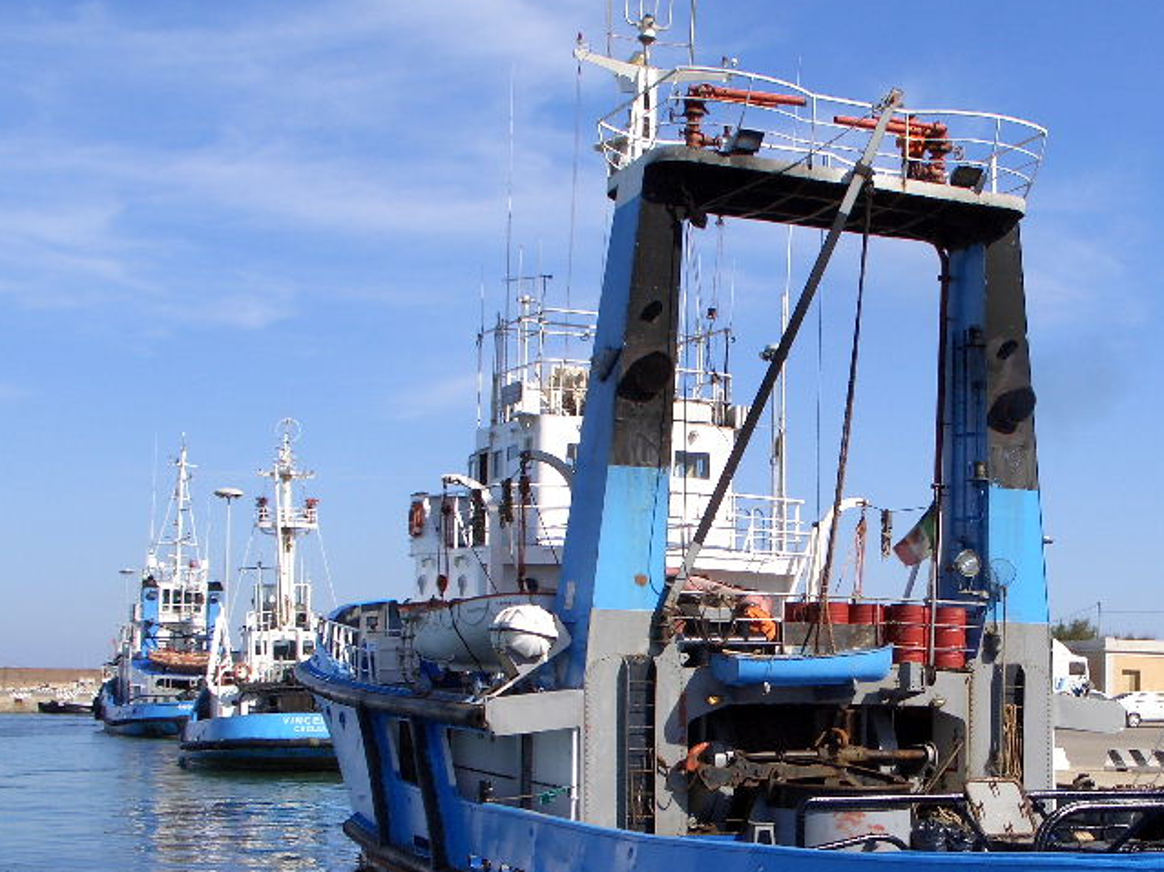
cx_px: 805
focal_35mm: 53
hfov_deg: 35.7
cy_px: 637
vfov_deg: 27.2
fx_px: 1782
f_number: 5.6
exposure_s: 1/640
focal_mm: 7.1
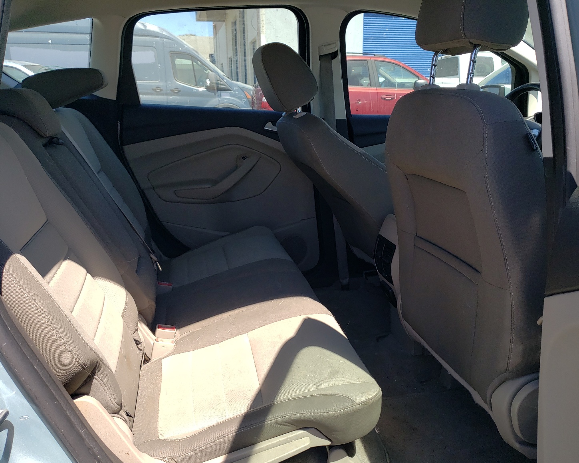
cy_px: 238
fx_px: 480
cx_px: 313
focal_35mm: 28
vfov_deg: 51.5
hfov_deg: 62.1
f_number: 1.5
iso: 50
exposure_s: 1/1250
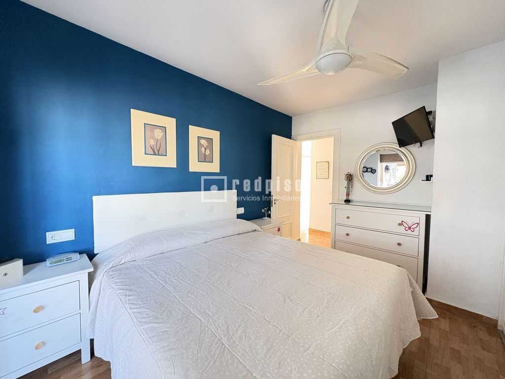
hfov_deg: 102.1
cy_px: 190
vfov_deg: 85.7
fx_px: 204
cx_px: 252
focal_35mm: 14
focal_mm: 2.22
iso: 640
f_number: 2.2
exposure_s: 1/60
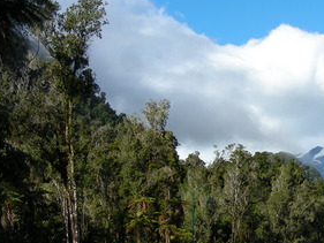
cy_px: 189
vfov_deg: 20.0
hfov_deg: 25.8
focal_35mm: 73
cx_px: 296
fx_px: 684
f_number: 4
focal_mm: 6.3
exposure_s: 1/396
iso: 50
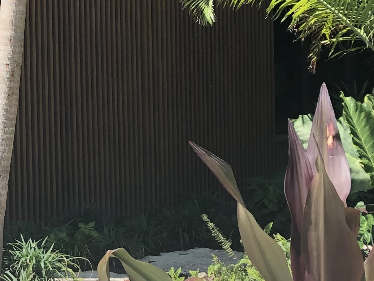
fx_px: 1178
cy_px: 35
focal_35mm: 109
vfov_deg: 13.5
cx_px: -132
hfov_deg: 16.9
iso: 20
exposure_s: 1/540
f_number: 1.8
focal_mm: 4
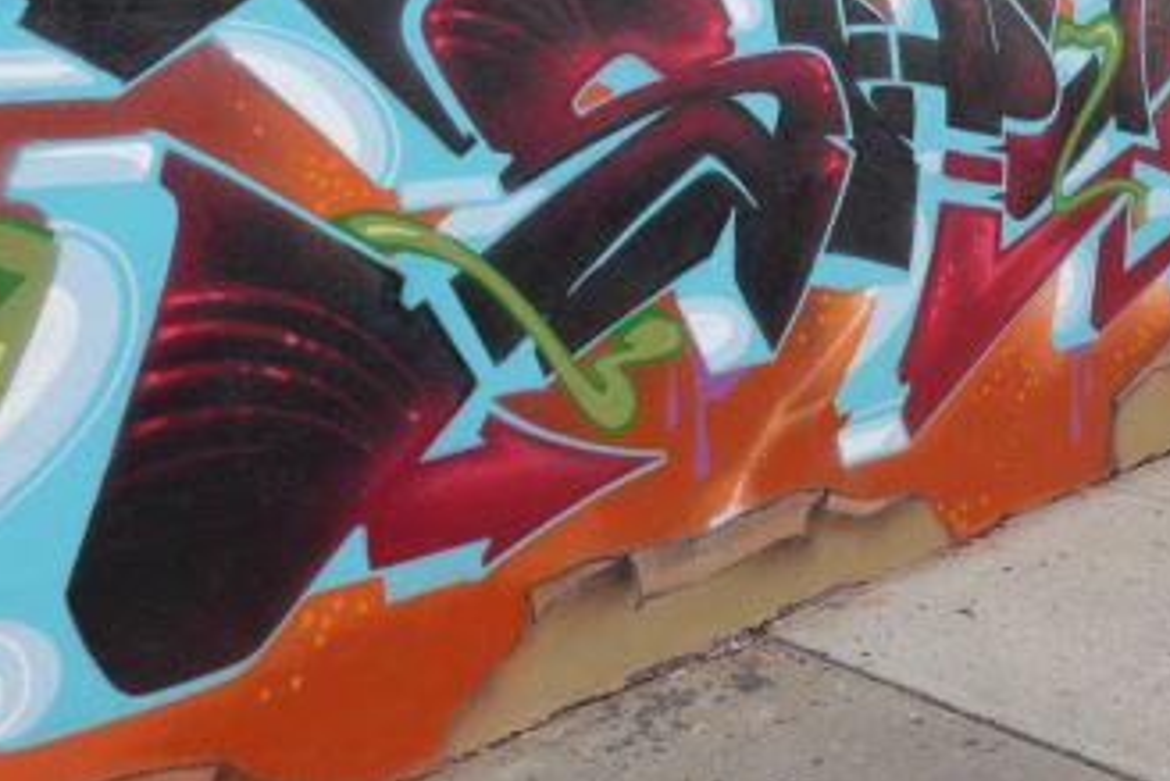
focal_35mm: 46
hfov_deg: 42.6
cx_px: 660
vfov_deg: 28.5
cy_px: 123
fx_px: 1496
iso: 80
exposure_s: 1/160
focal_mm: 6
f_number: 2.8
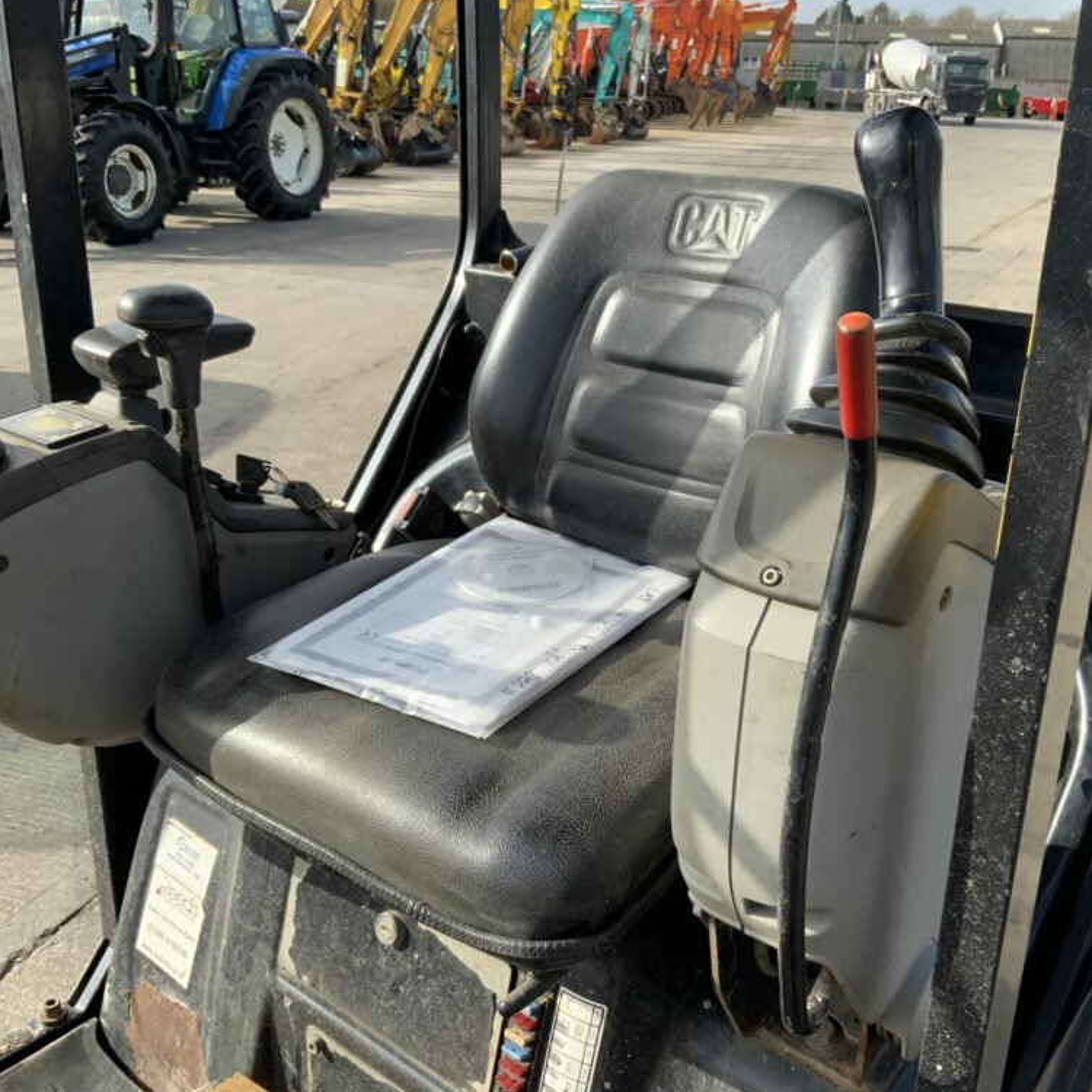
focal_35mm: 35
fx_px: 1249
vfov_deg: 47.2
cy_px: 550
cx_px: 628
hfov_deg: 47.1
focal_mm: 3
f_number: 1.8
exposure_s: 1/842
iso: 16
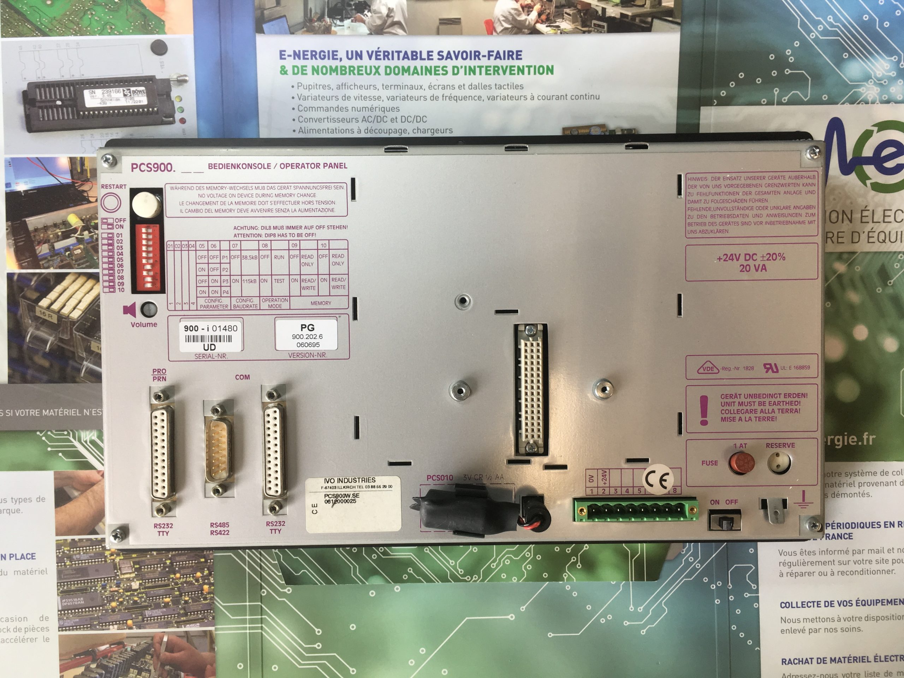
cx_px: 452
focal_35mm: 29
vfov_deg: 48.2
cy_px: 339
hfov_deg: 61.7
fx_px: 757
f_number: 2.2
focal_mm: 4.15
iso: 32
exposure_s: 1/50
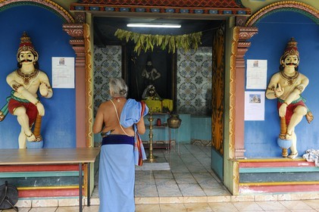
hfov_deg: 55.8
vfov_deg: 38.8
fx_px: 301
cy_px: 106
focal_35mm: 34
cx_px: 160
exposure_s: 1/160
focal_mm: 34
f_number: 5
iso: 800
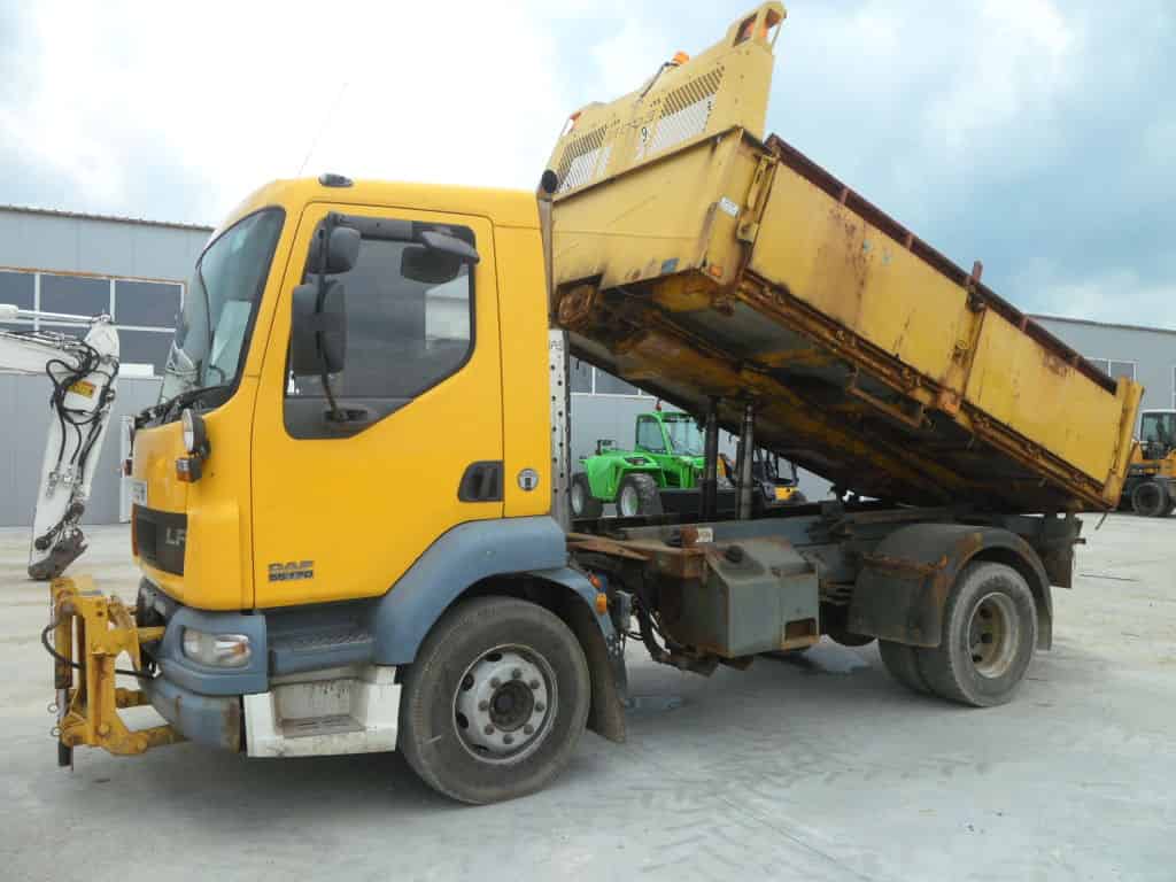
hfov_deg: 65.3
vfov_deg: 51.4
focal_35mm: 27
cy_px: 441
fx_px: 917
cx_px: 588
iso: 80
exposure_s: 1/500
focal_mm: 4.9
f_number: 3.5
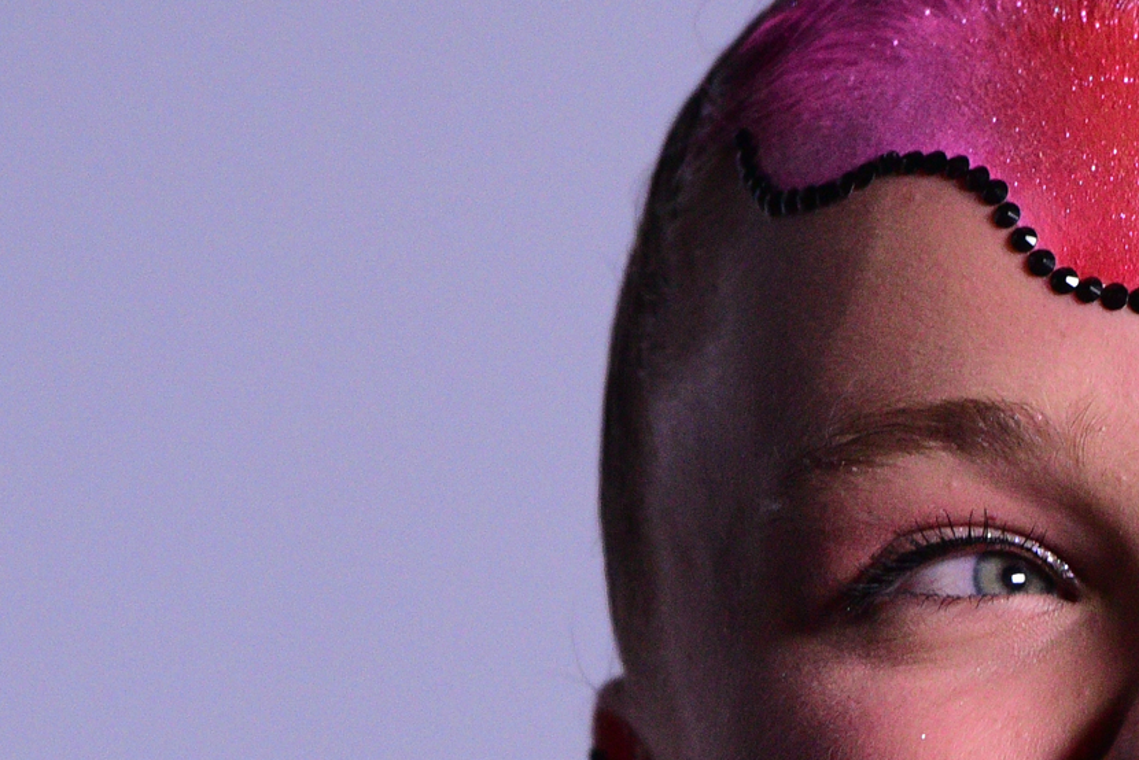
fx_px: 30509
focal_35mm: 964
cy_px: 1037
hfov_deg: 2.1
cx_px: 1420
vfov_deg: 1.4
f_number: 3.5
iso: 2000
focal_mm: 200
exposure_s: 1/200
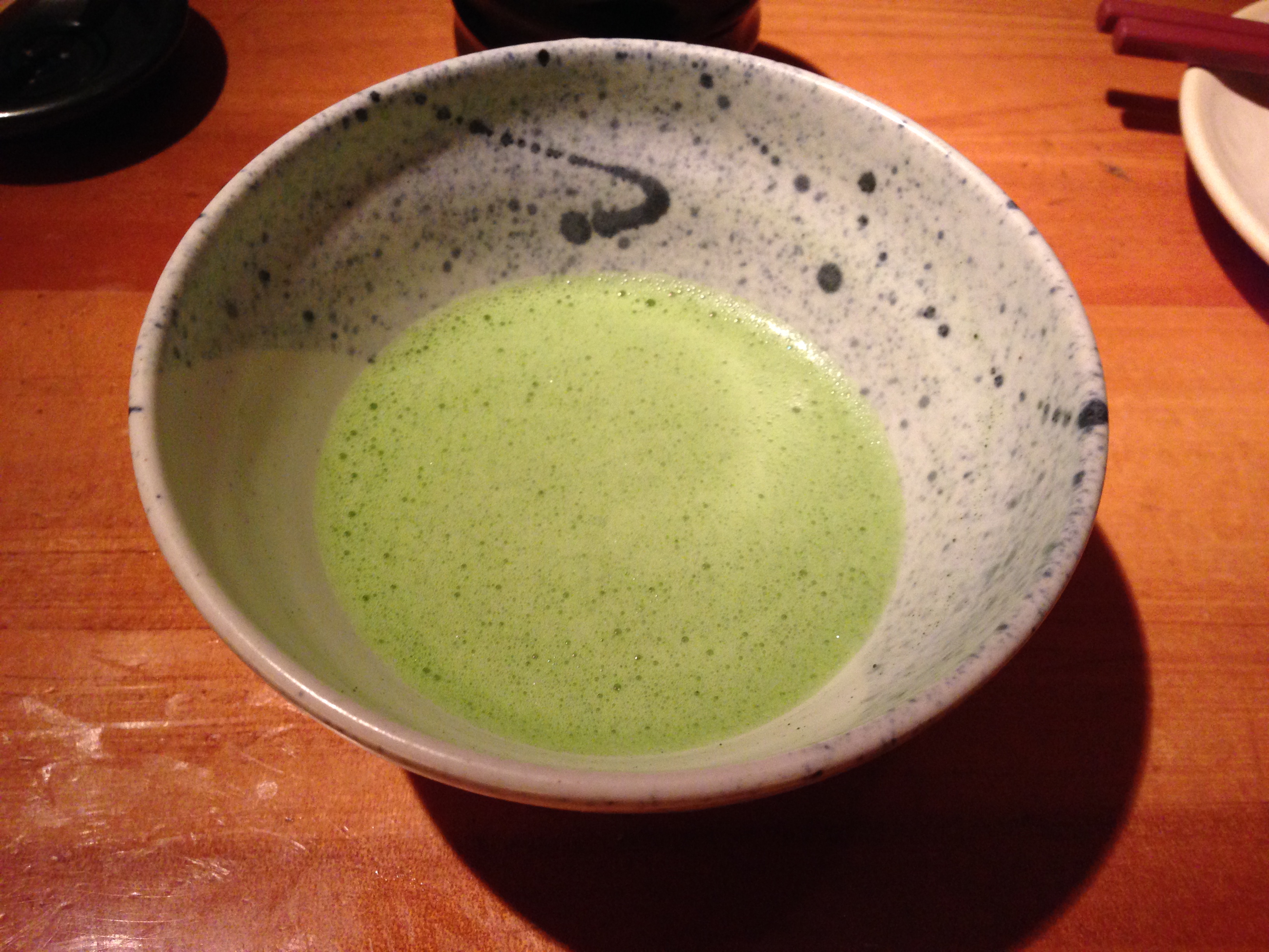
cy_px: 476
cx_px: 634
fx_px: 1210
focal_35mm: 33
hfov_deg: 55.4
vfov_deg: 42.9
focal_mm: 4.12
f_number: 2.4
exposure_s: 1/20
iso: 250
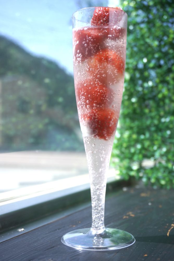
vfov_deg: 39.9
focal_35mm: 50
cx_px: 87
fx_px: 358
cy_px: 130
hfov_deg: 27.3
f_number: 5.6
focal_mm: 33
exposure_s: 1/250
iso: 100
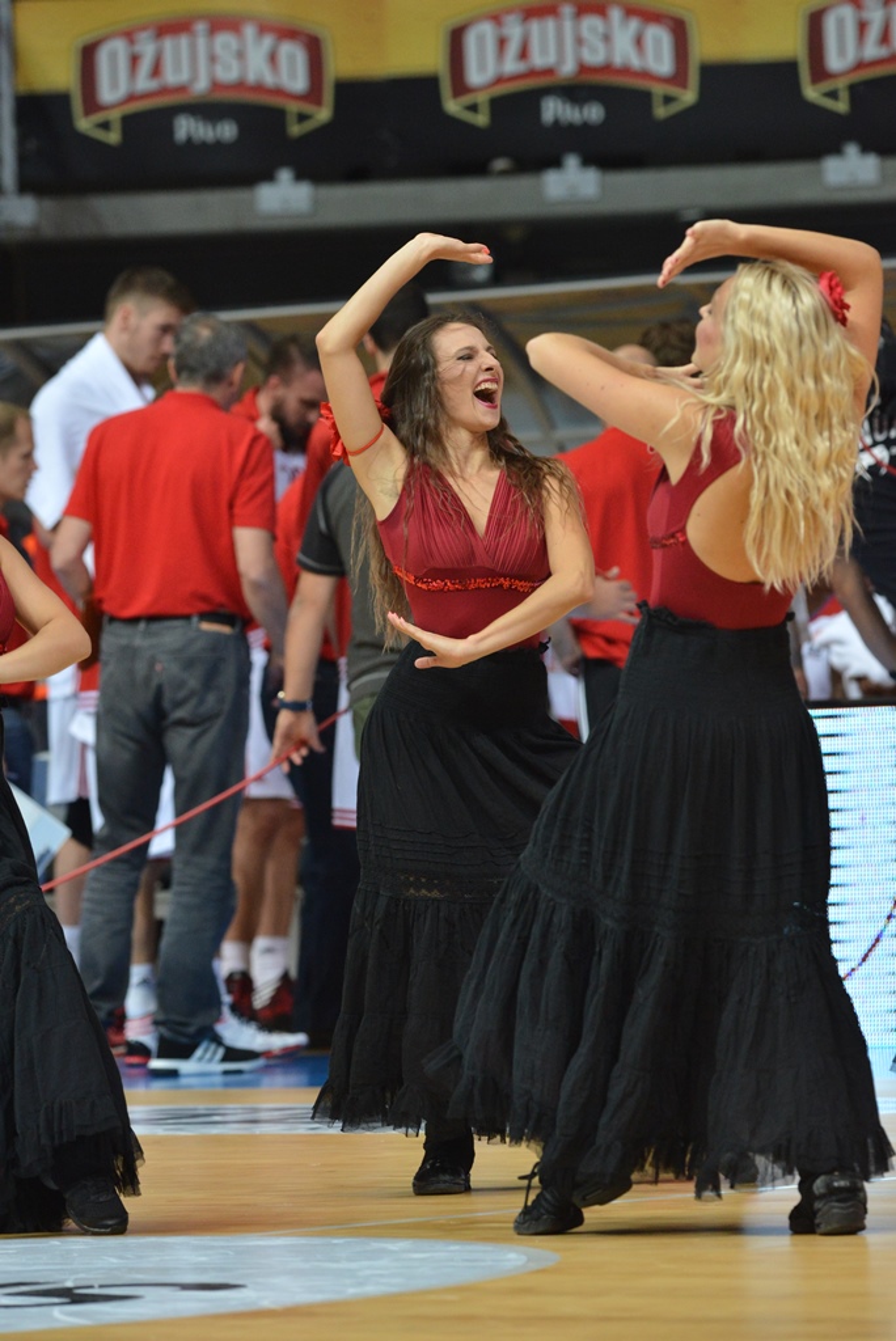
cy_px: 670
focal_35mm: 300
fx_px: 11184
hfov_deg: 4.6
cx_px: 448
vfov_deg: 6.9
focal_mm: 300
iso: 2500
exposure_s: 1/400
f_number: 7.1
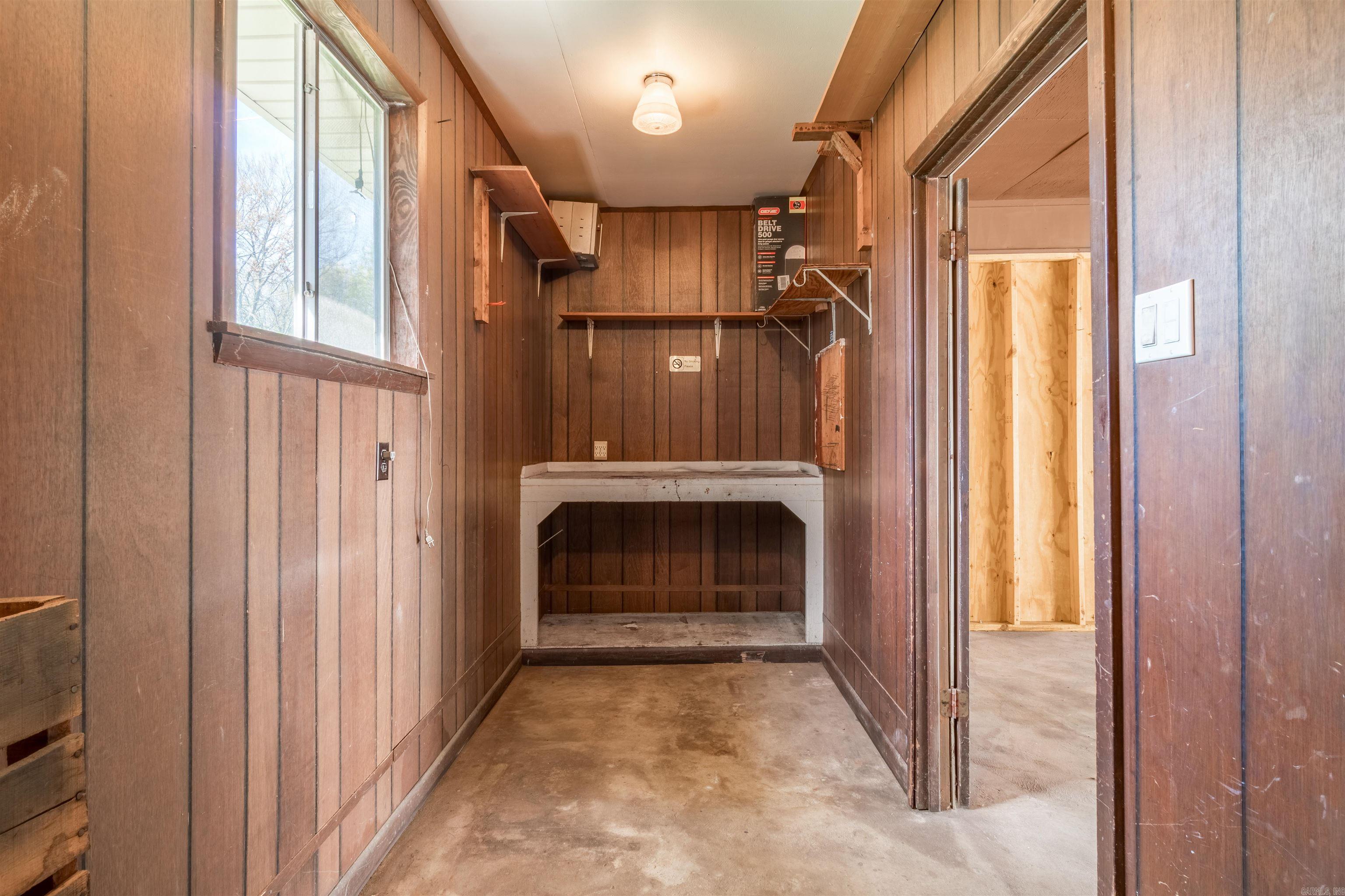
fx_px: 616
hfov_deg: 95.0
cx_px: 672
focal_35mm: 16
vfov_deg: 72.1
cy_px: 448
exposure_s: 1/6
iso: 160
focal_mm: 11
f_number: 11
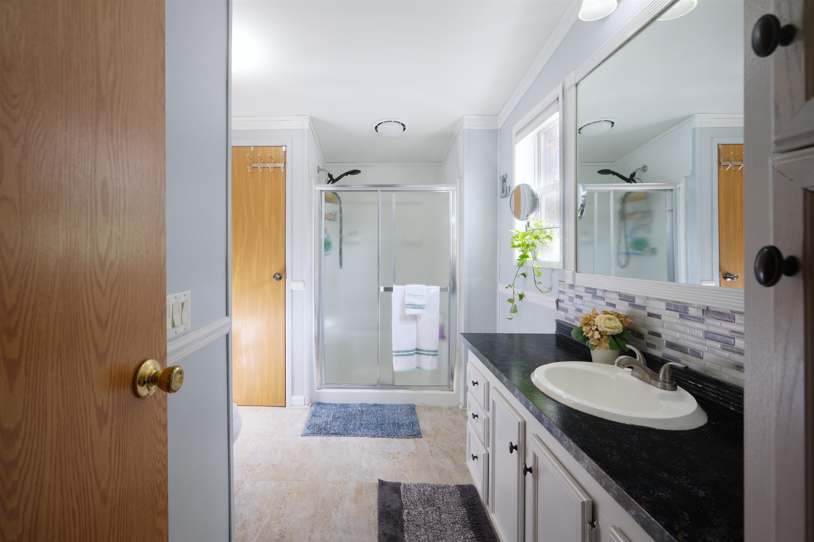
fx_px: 339
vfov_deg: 77.3
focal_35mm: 15
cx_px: 407
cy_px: 271
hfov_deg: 100.4
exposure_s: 1/6
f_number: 7.1
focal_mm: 15
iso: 250
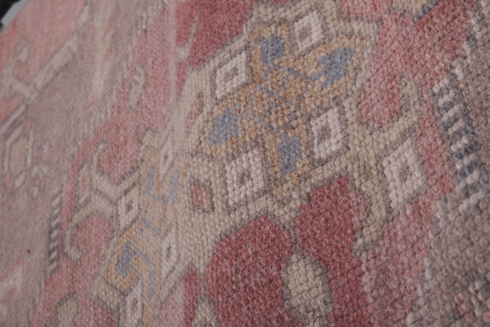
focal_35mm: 83
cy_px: 164
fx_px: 1130
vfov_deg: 16.5
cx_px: 245
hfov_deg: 24.5
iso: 160
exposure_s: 1/160
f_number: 13
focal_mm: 55
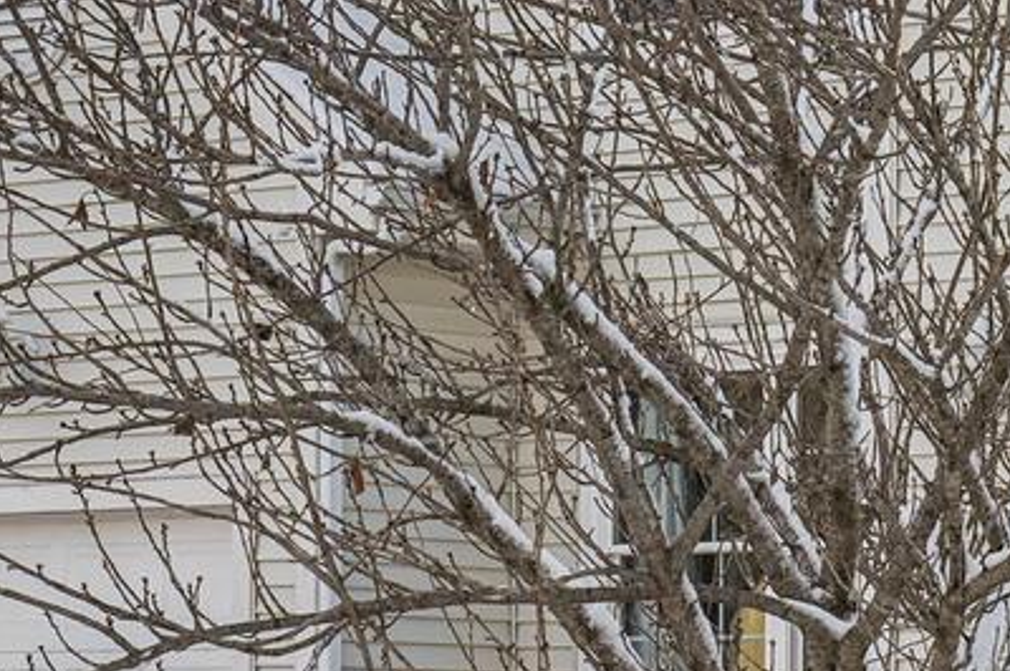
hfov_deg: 9.6
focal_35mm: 205
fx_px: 5747
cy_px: -420
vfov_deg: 6.6
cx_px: 1727
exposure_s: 1/200
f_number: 8
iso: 100
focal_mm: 40
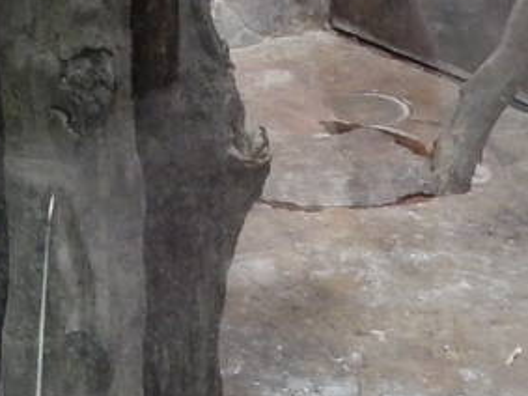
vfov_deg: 9.8
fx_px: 1982
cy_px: -613
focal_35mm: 130
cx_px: -174
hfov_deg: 14.5
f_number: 3
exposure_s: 1/250
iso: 320
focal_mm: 4
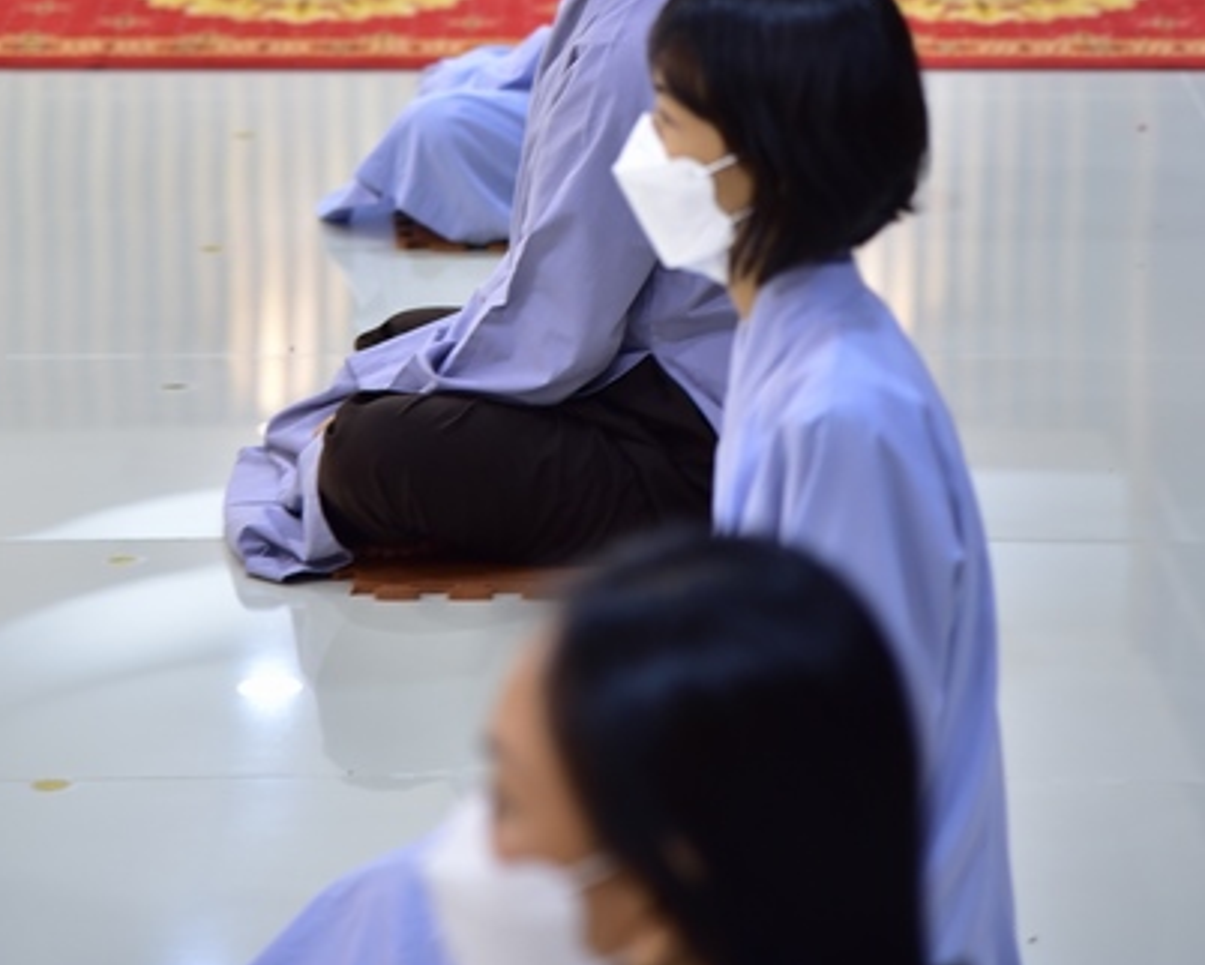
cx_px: 608
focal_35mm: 182
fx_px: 6494
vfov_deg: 8.5
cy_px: 96
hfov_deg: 10.6
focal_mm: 120
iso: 1250
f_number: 4
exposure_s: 1/30
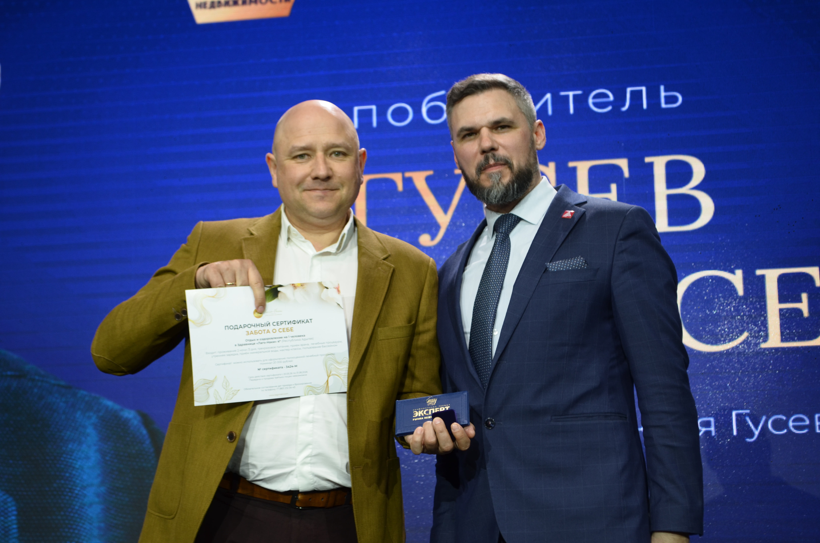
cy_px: 272
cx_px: 410
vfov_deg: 18.8
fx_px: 1637
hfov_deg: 28.1
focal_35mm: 72
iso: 400
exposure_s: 1/60
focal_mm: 48
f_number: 5.3
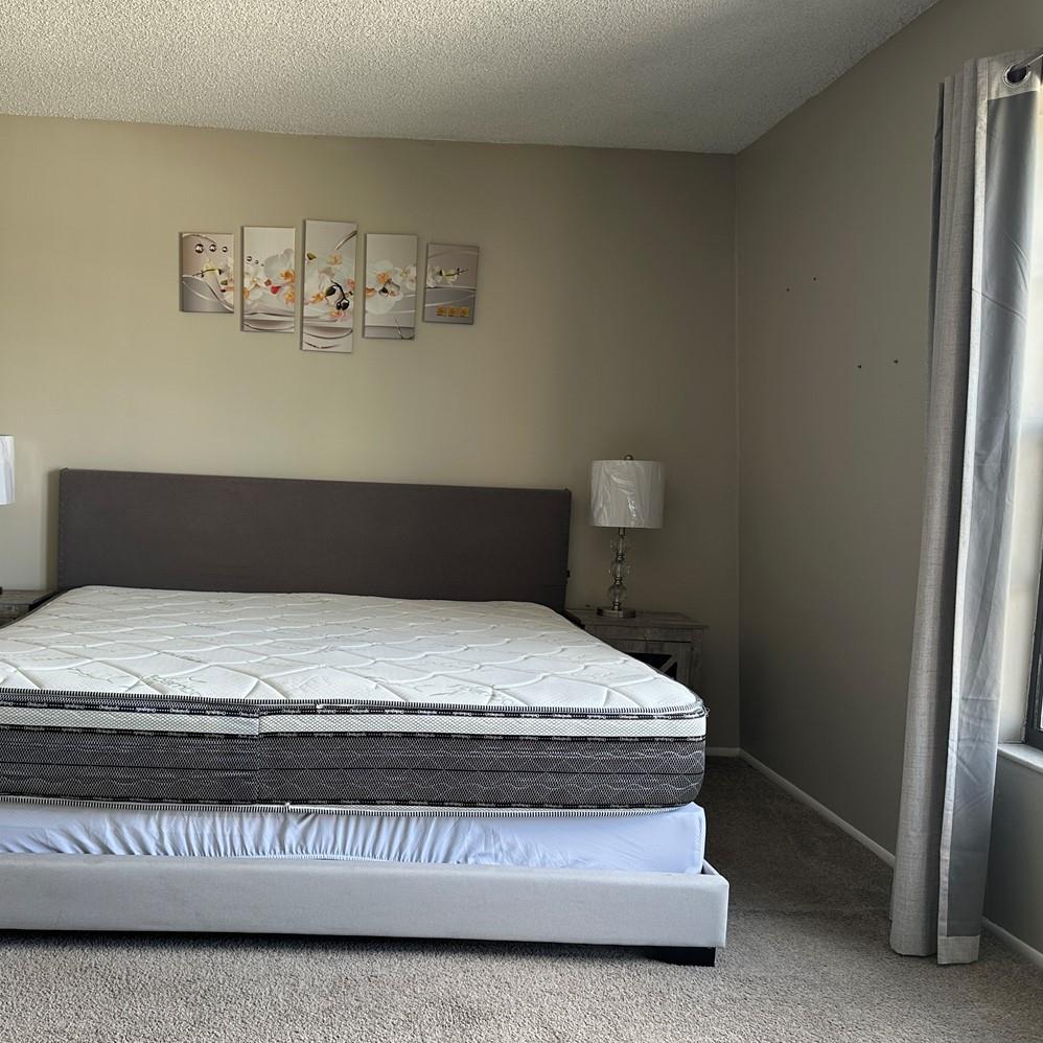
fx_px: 1159
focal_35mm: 34
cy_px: 559
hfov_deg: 47.8
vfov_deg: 48.4
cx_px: 368
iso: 64
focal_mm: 6.86
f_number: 1.78
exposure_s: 1/121
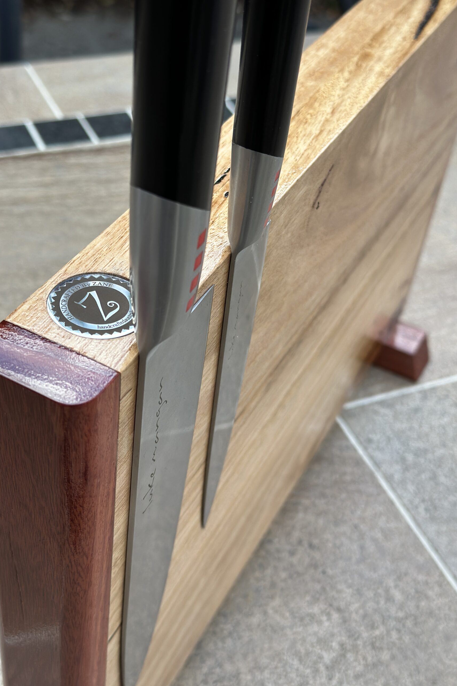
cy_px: 343
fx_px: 952
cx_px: 222
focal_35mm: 50
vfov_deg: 39.6
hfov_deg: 27.0
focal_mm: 6.86
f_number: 1.78
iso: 80
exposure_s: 1/343
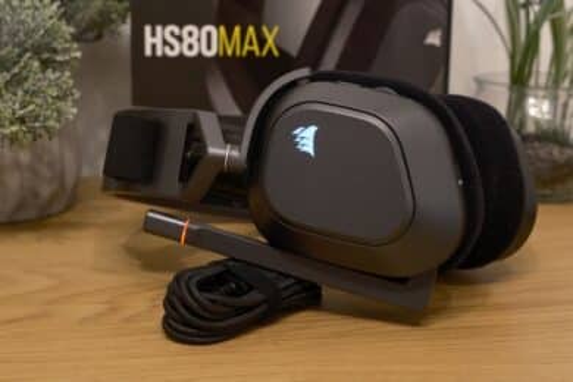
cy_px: 191
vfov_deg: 23.4
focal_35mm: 58
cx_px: 286
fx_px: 923
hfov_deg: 34.5
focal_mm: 38.8
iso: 3200
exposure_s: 1/20
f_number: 7.1
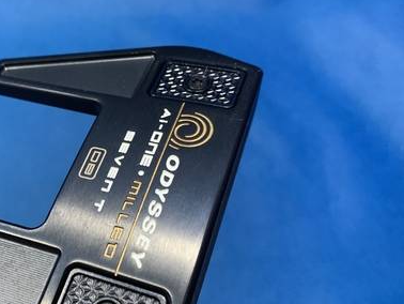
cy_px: 158
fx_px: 514
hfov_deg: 41.6
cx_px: 99
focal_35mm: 44
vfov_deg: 32.9
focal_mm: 4.25
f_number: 1.8
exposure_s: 1/60
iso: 250
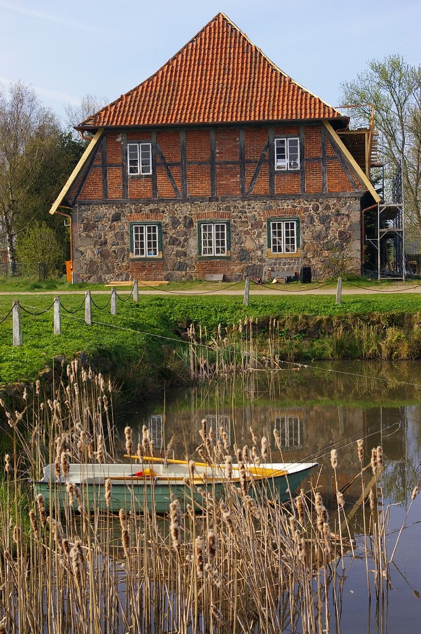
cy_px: 317
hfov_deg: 22.6
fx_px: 1055
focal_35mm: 60
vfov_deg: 33.4
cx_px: 210
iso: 200
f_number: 8
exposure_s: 1/250
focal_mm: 40
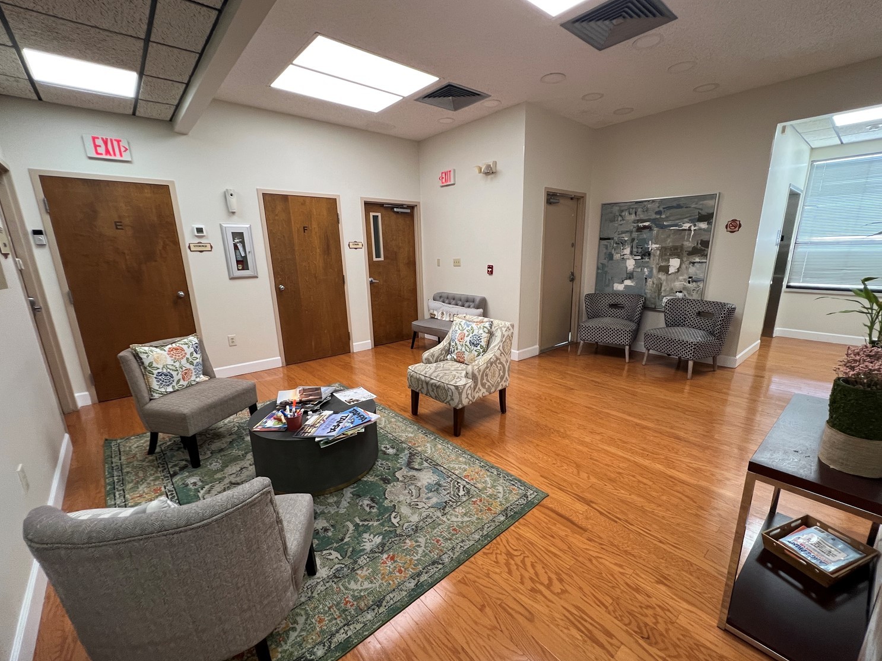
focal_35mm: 14
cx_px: 456
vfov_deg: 85.6
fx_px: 357
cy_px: 346
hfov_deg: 102.0
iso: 200
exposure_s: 1/120
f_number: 1.8
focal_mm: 1.57
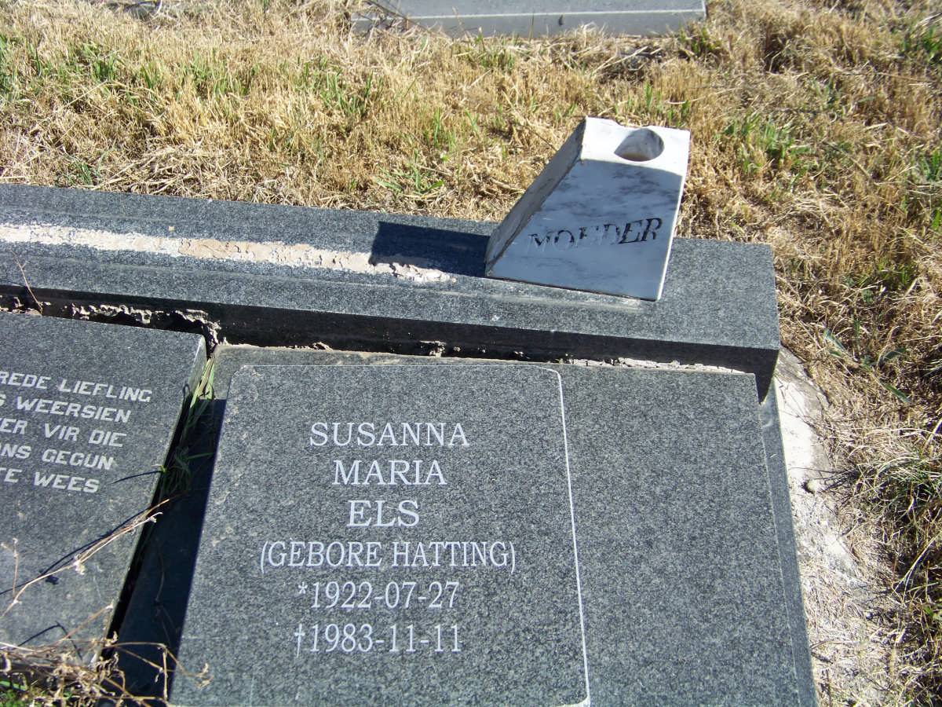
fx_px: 1333
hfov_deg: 38.9
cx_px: 471
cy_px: 354
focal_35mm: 49
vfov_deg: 29.7
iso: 64
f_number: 2.8
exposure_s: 1/640
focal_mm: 7.6
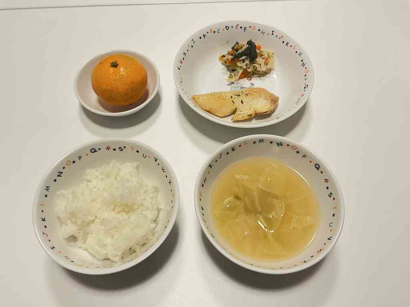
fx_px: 343
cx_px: 205
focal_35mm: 29
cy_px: 154
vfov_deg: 48.2
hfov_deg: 61.7
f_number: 1.8
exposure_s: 1/60
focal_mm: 3
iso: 40
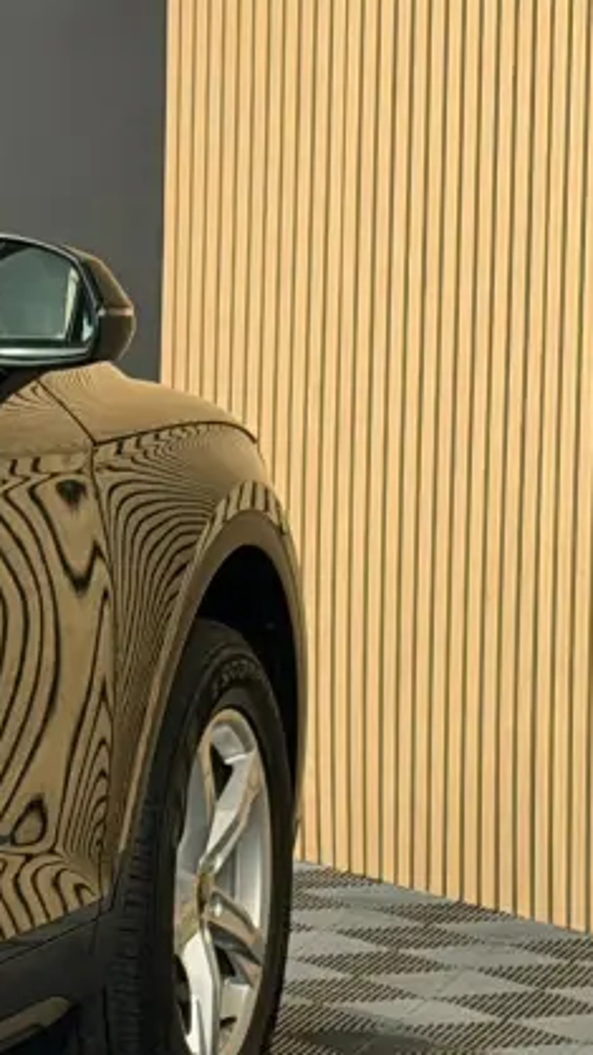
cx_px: -1080
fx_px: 5034
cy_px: 611
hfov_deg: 6.3
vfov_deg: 12.0
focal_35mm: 180
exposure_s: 1/50
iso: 200
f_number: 1.78
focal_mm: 6.76
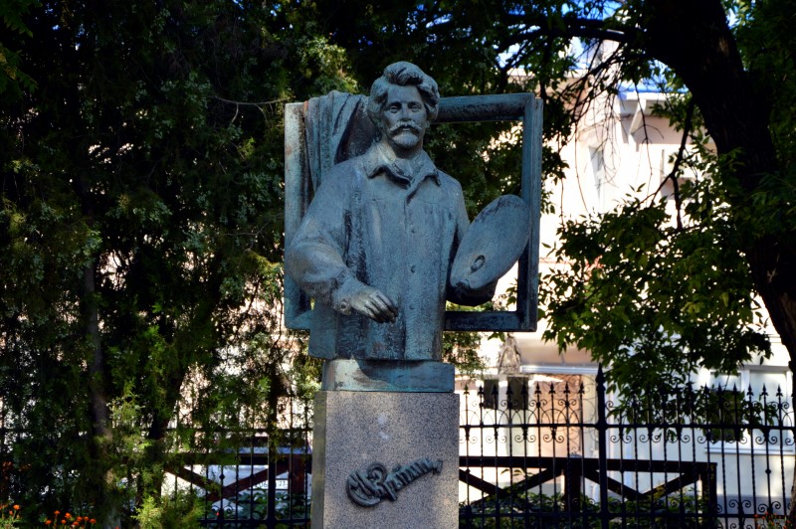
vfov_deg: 13.0
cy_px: 264
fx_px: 2320
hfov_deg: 19.5
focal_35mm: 105
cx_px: 398
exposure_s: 1/160
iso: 100
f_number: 5.3
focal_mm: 70
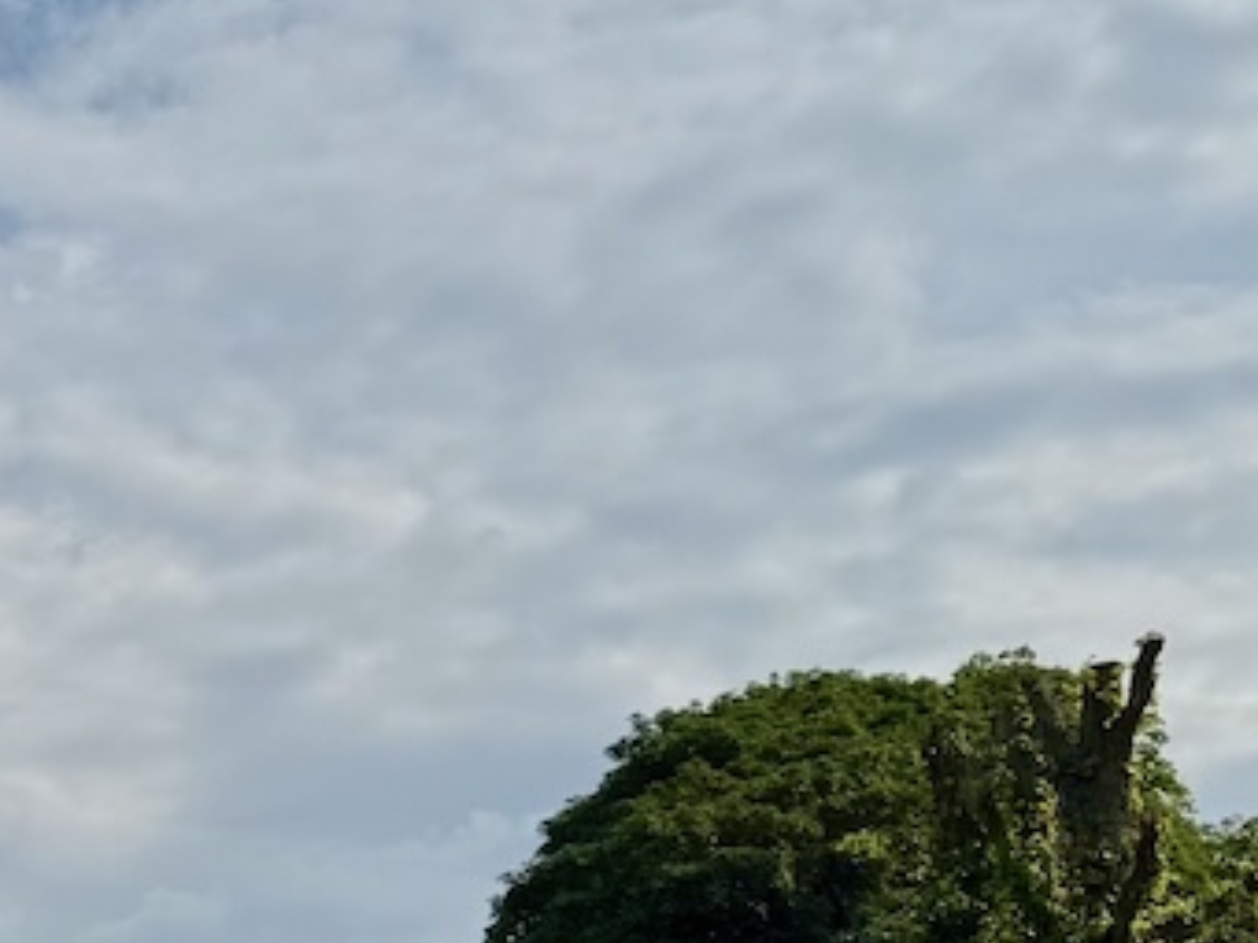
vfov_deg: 13.0
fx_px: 4107
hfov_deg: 14.9
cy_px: 758
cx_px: -1099
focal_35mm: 113
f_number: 1.78
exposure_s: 1/10417
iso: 80
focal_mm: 6.76
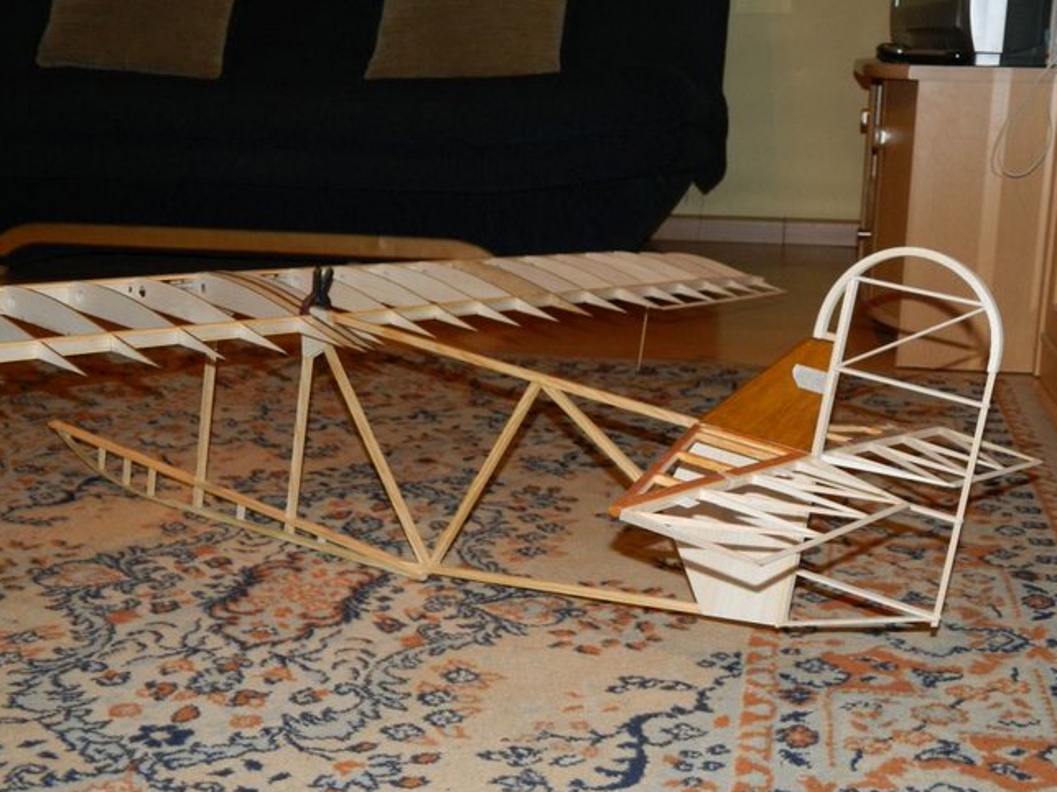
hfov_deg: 41.2
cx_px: 581
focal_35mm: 46
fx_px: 1404
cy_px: 440
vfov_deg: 31.5
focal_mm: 7.3
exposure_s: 1/40
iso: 200
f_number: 3.5
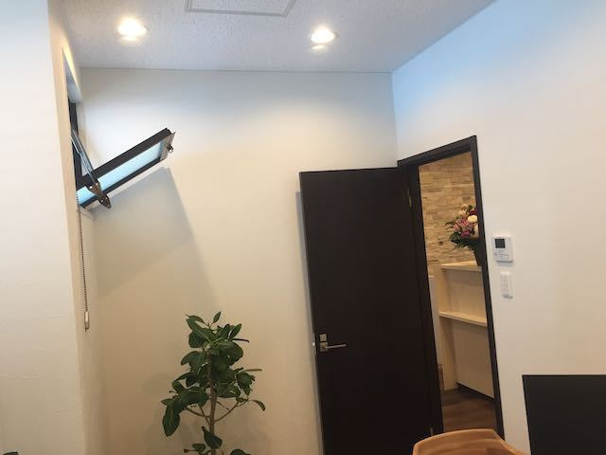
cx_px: 303
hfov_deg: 61.7
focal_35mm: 29
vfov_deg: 48.2
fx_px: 508
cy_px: 228
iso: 64
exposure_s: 1/30
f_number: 2.2
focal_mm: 4.15
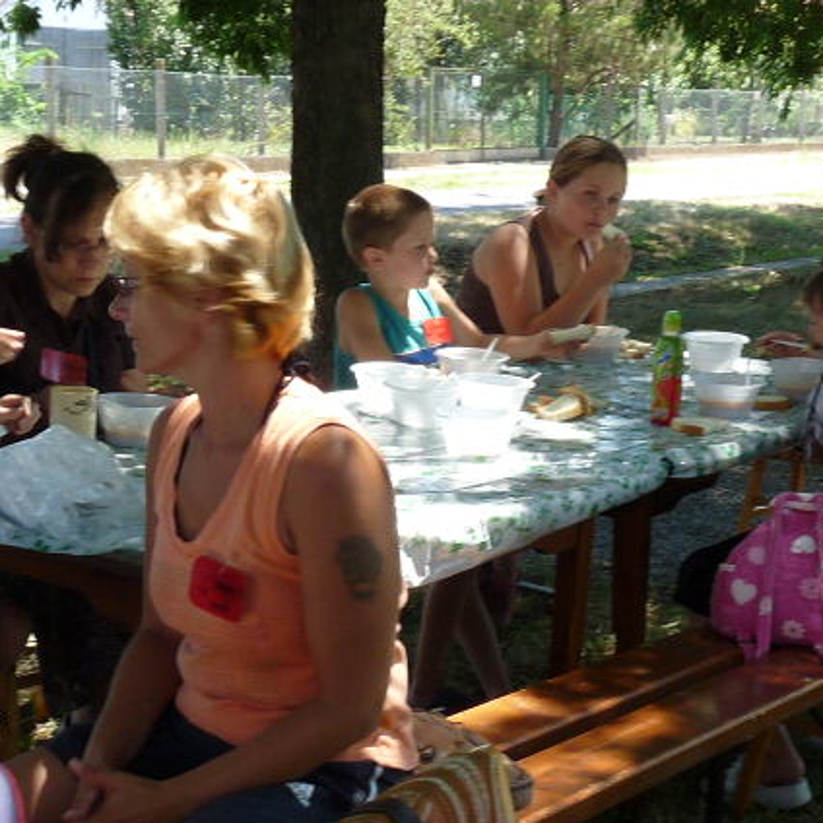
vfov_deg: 25.4
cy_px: 415
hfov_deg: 25.3
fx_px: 1829
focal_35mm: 68
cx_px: 464
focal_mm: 5.2
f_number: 4
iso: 100
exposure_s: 1/100
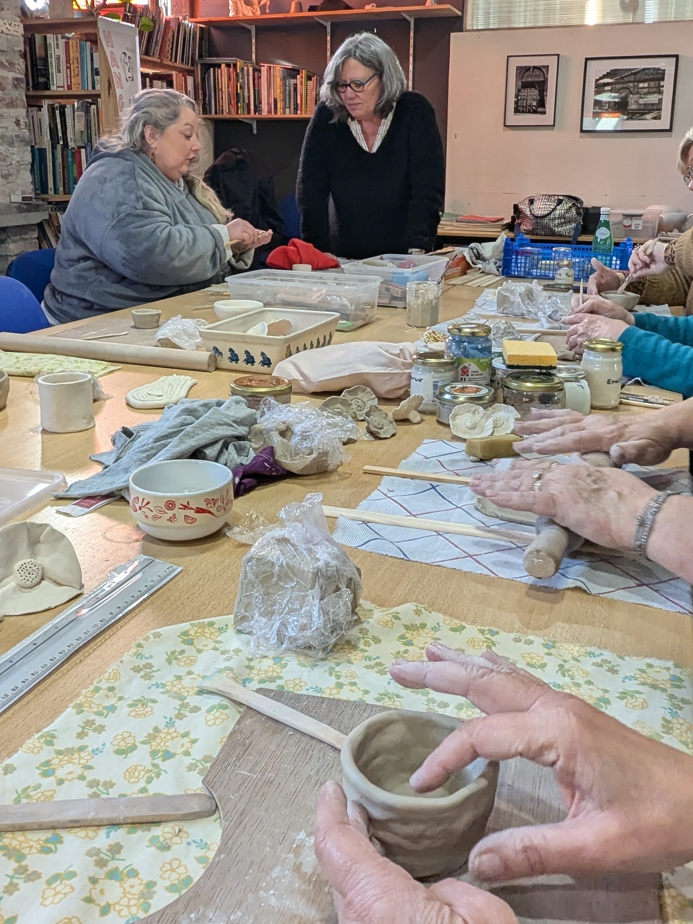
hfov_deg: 44.2
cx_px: 340
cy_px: 398
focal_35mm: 32
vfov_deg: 56.6
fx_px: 854
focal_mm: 2.35
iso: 122
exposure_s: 1/100
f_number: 2.2
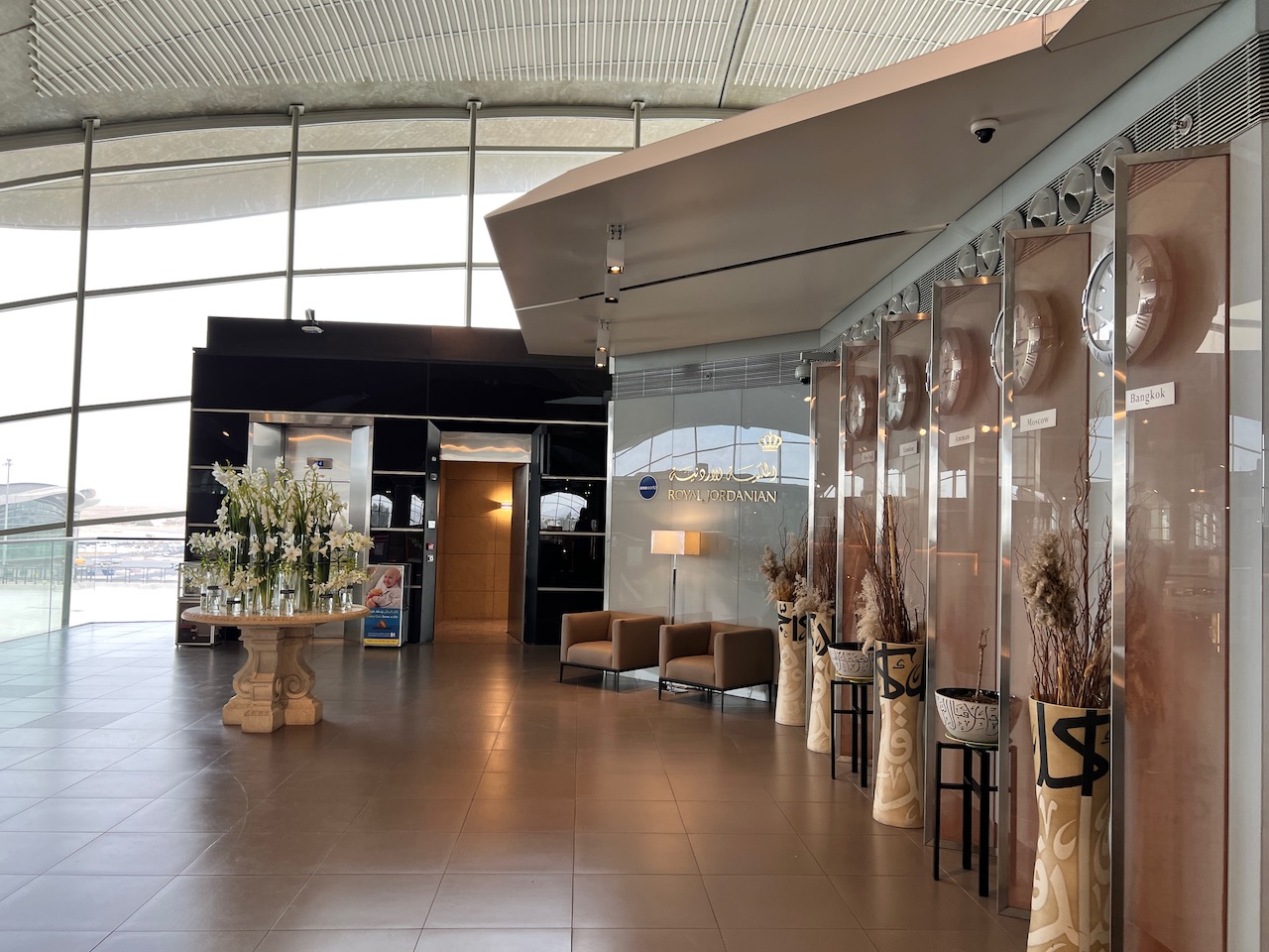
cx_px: 634
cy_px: 476
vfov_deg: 53.1
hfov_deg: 67.3
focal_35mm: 26
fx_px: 953
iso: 32
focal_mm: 5.7
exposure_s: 1/128
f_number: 1.5
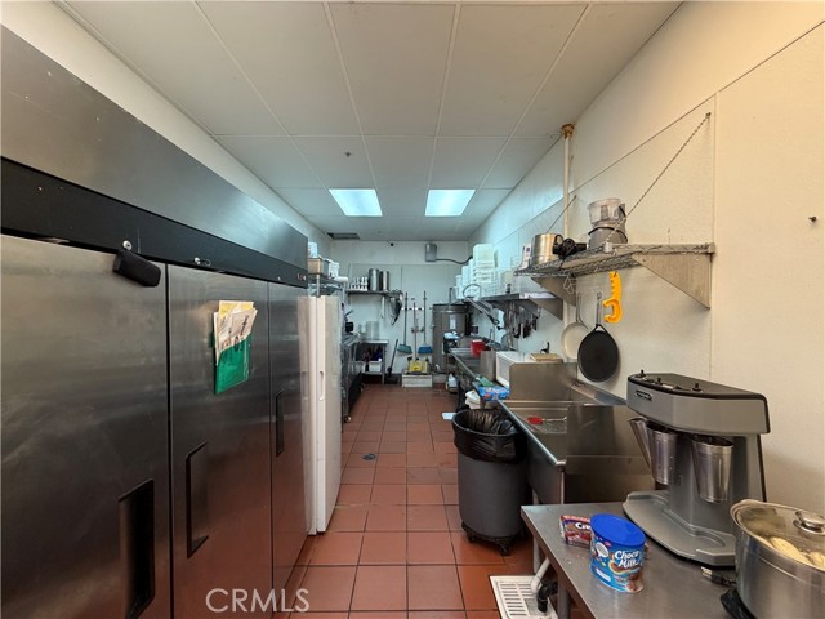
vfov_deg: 85.7
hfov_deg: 102.1
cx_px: 412
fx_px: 334
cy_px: 310
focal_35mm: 14
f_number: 2.2
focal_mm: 2.22
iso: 320
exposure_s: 1/60
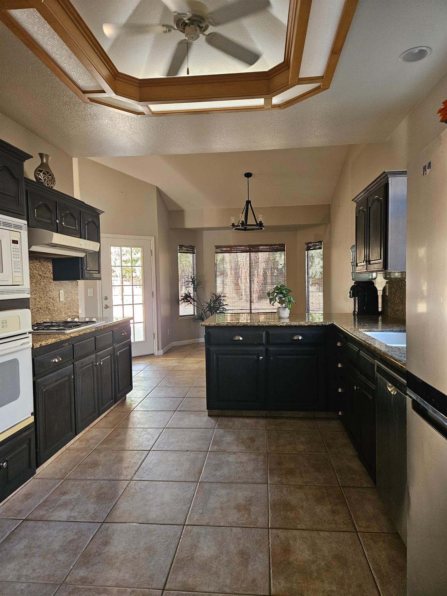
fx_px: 396
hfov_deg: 58.9
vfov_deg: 73.9
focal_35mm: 23
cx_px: 224
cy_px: 298
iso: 640
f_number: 1.8
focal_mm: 5.4
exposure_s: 1/170
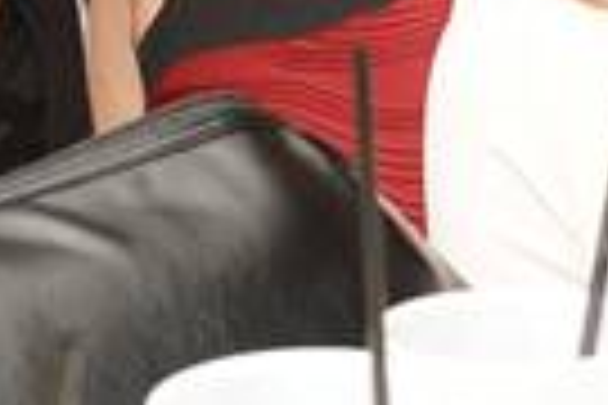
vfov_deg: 5.9
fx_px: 3850
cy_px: -261
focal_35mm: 228
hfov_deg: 9.0
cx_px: 284
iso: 1100
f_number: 5.6
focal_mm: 56
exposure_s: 1/250
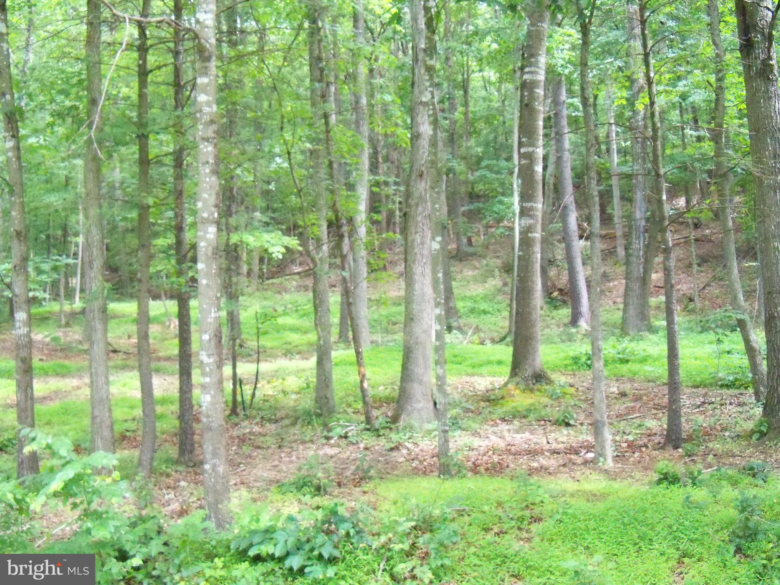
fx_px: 946
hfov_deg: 44.8
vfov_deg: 34.3
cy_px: 292
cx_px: 390
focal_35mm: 42
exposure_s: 1/500
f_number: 3.7
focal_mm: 7.5
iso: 1600
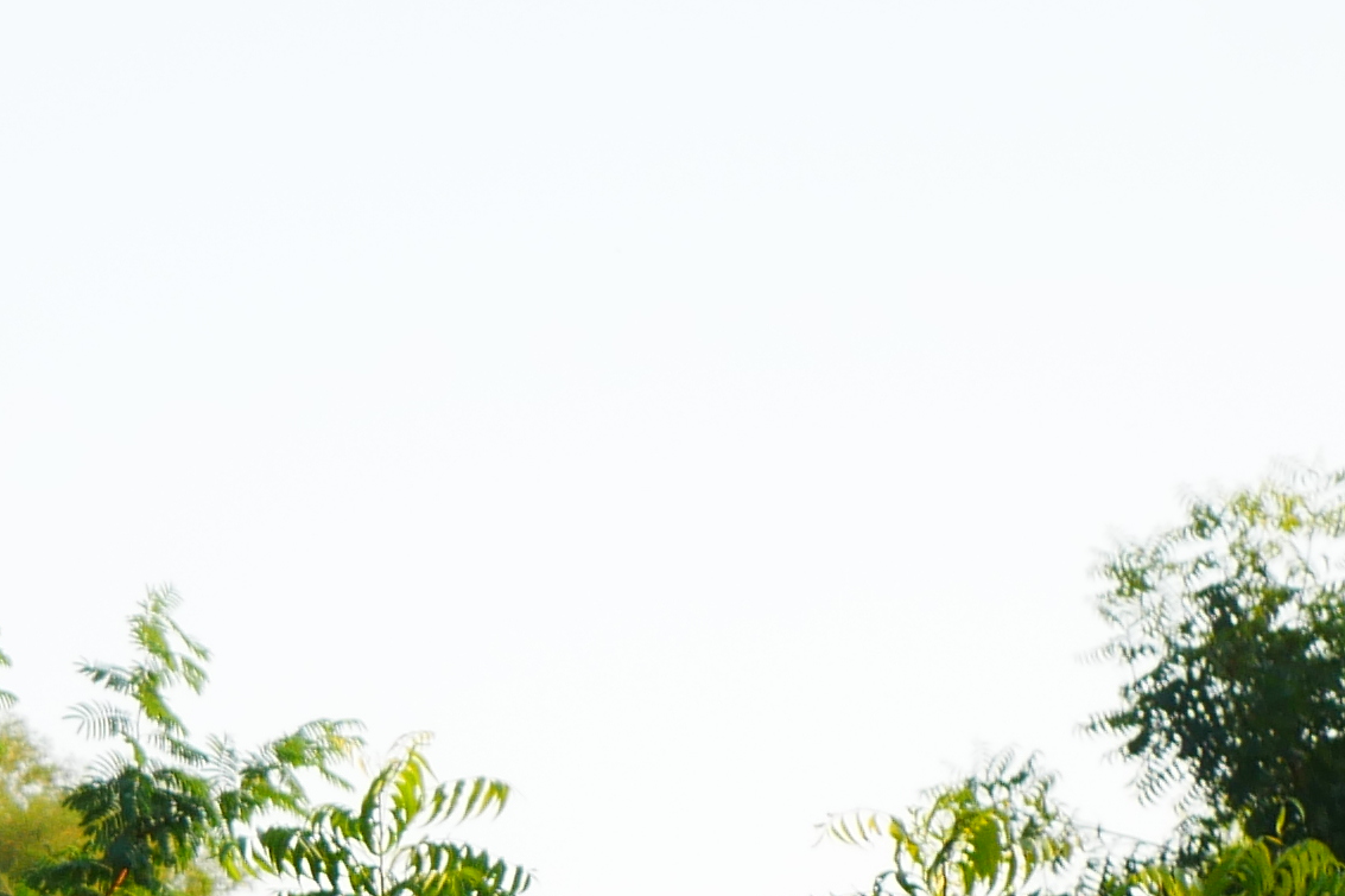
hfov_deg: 7.4
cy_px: 1430
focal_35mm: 270
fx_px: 10085
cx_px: -1068
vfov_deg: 5.0
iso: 200
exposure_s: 1/200
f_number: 6.3
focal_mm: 32
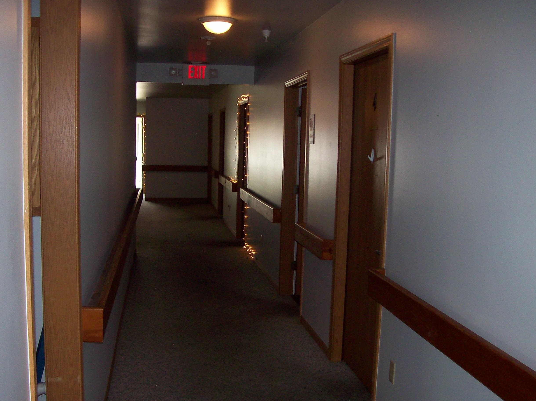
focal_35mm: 42
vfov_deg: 34.3
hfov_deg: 44.8
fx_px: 650
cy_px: 191
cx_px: 253
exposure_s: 1/64
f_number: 2.7
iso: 80
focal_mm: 6
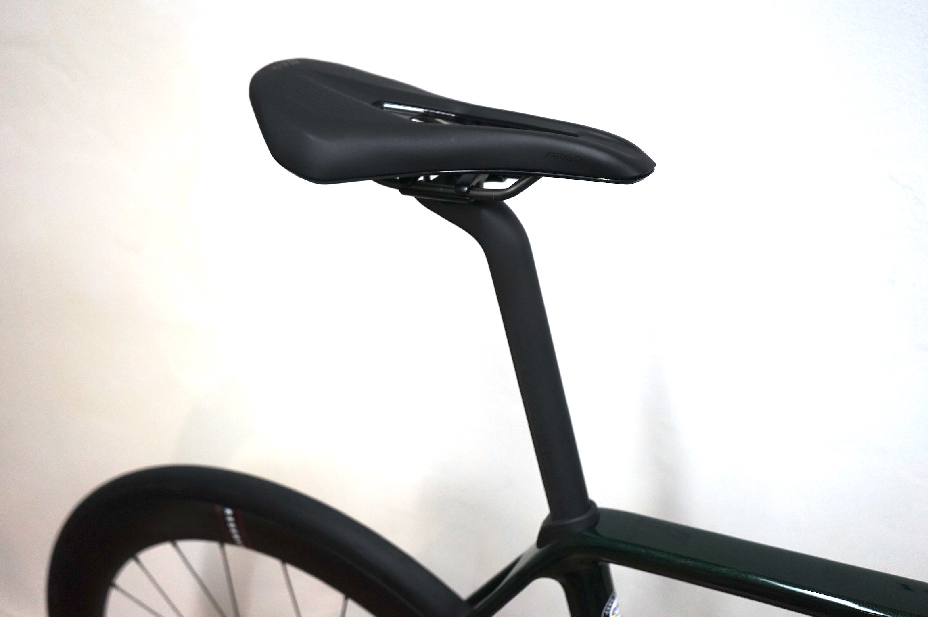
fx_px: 953
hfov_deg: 51.9
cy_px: 308
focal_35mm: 37
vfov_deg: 35.9
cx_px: 464
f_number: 4
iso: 1250
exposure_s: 1/160
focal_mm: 37
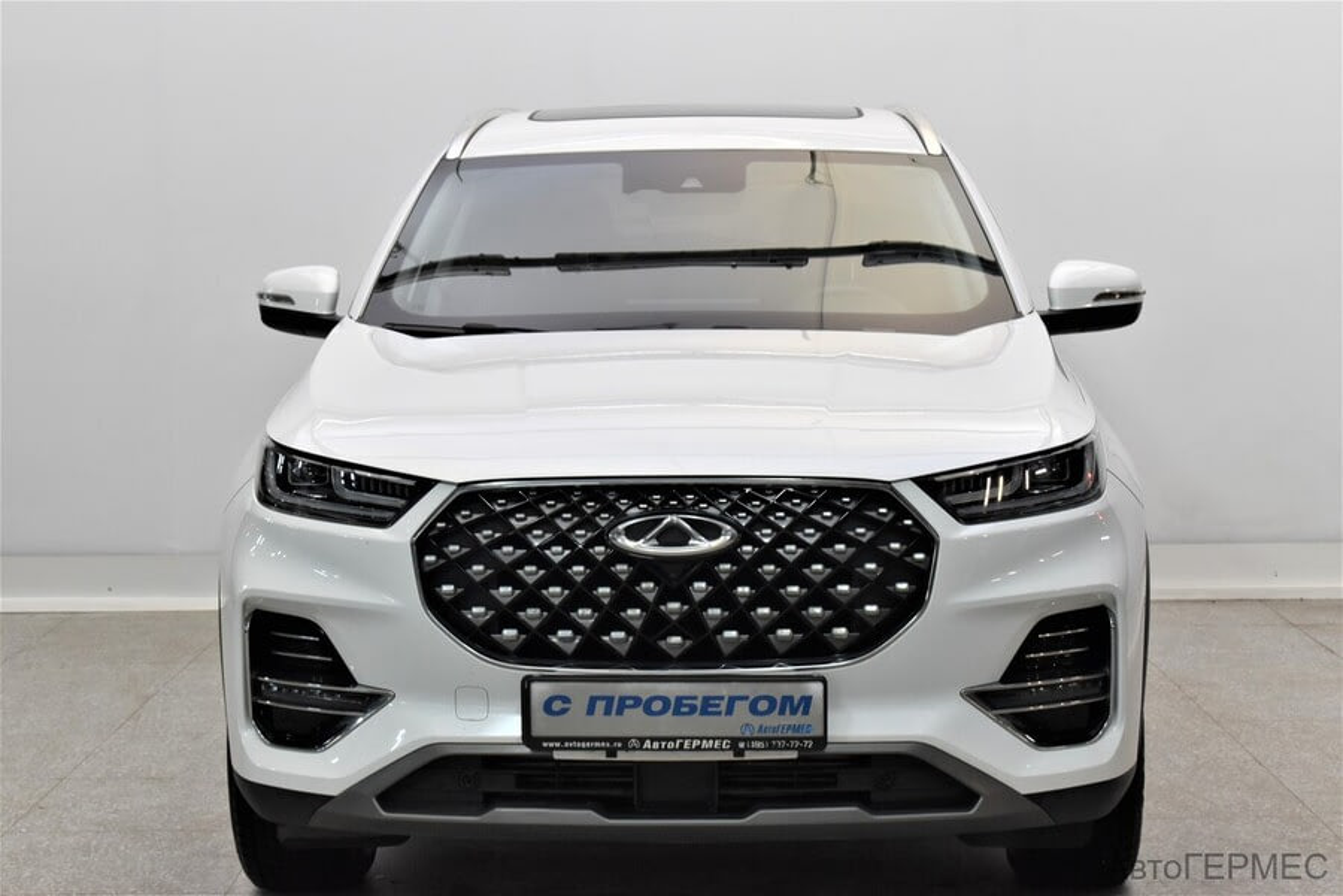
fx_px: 2686
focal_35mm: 72
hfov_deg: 28.1
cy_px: 448
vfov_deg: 18.9
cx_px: 672
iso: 800
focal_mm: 48
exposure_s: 1/50
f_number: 9
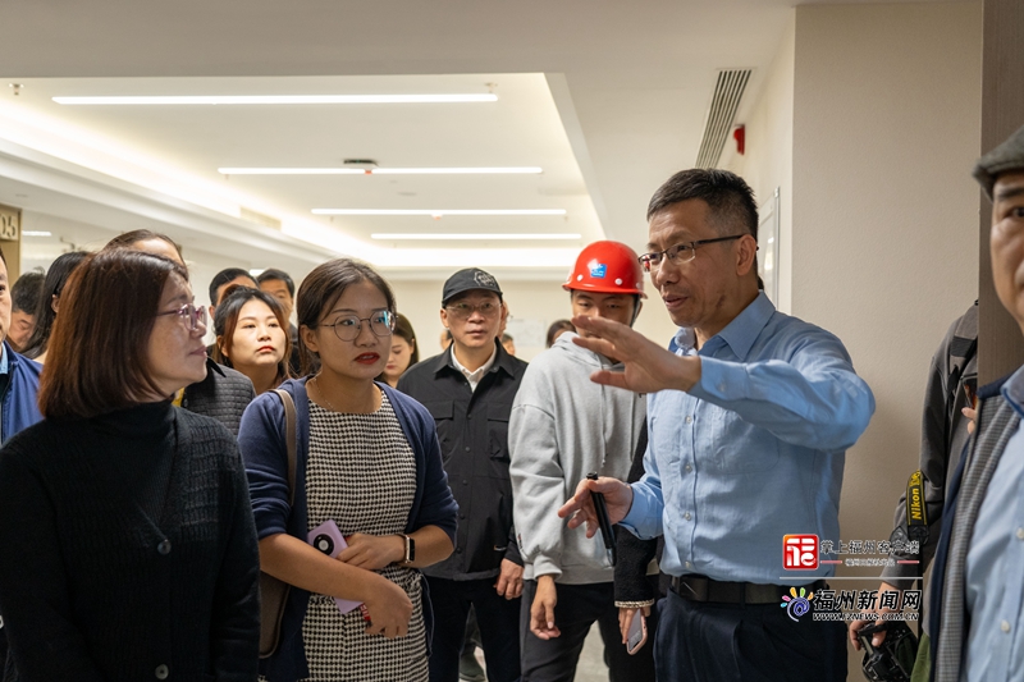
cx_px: 512
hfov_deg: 48.5
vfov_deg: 33.4
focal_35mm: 40
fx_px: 1137
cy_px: 341
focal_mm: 40
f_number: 4
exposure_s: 1/100
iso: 2000
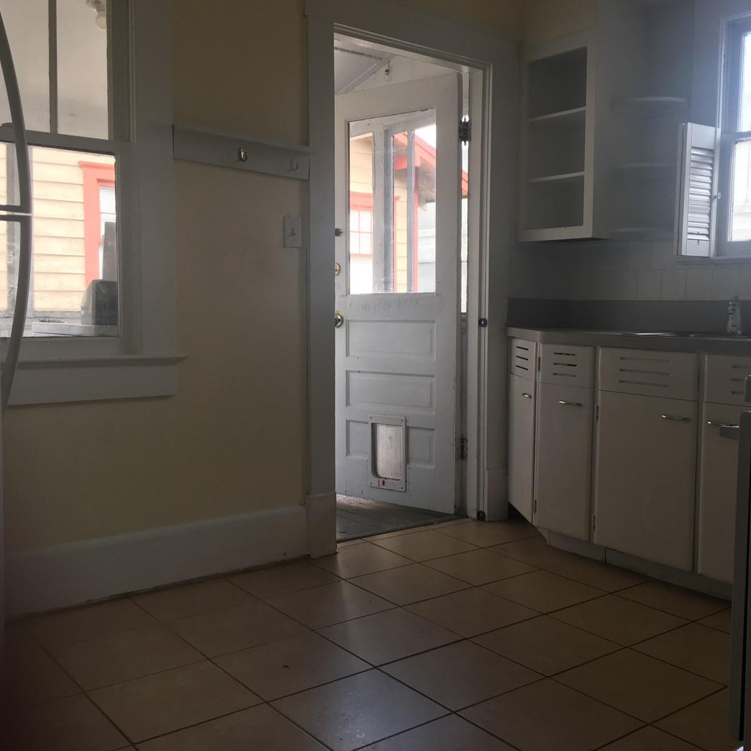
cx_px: 456
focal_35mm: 35
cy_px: 370
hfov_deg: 46.9
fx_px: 859
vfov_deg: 47.2
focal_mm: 4.15
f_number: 2.2
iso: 32
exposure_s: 1/120
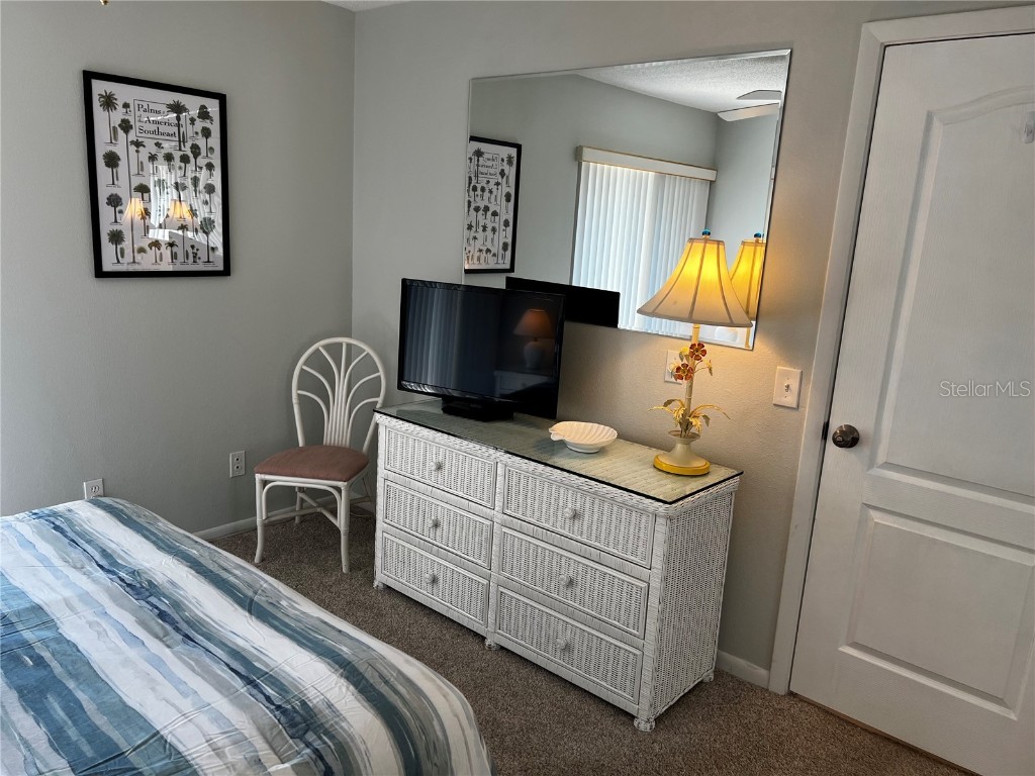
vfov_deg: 53.1
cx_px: 518
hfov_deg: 67.3
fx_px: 777
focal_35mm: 26
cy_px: 388
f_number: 1.5
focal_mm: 5.7
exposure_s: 1/120
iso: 64
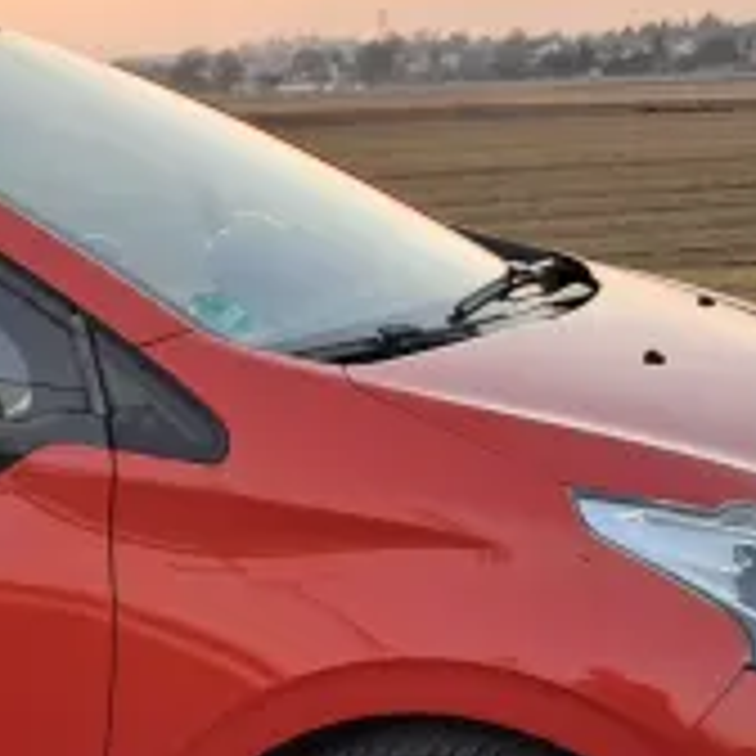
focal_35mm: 91
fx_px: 2248
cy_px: 837
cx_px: -76
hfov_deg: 18.4
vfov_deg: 18.4
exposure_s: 1/50
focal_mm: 4
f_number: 1.8
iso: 50
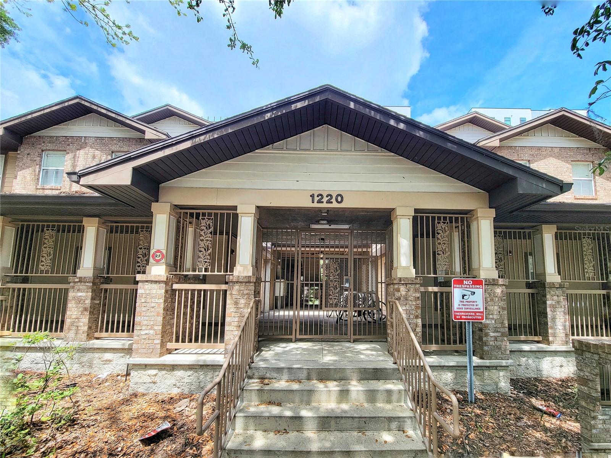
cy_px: 229
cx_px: 306
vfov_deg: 89.9
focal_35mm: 13
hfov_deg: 106.2
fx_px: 229
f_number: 2.2
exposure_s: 1/625
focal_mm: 2.2
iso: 50
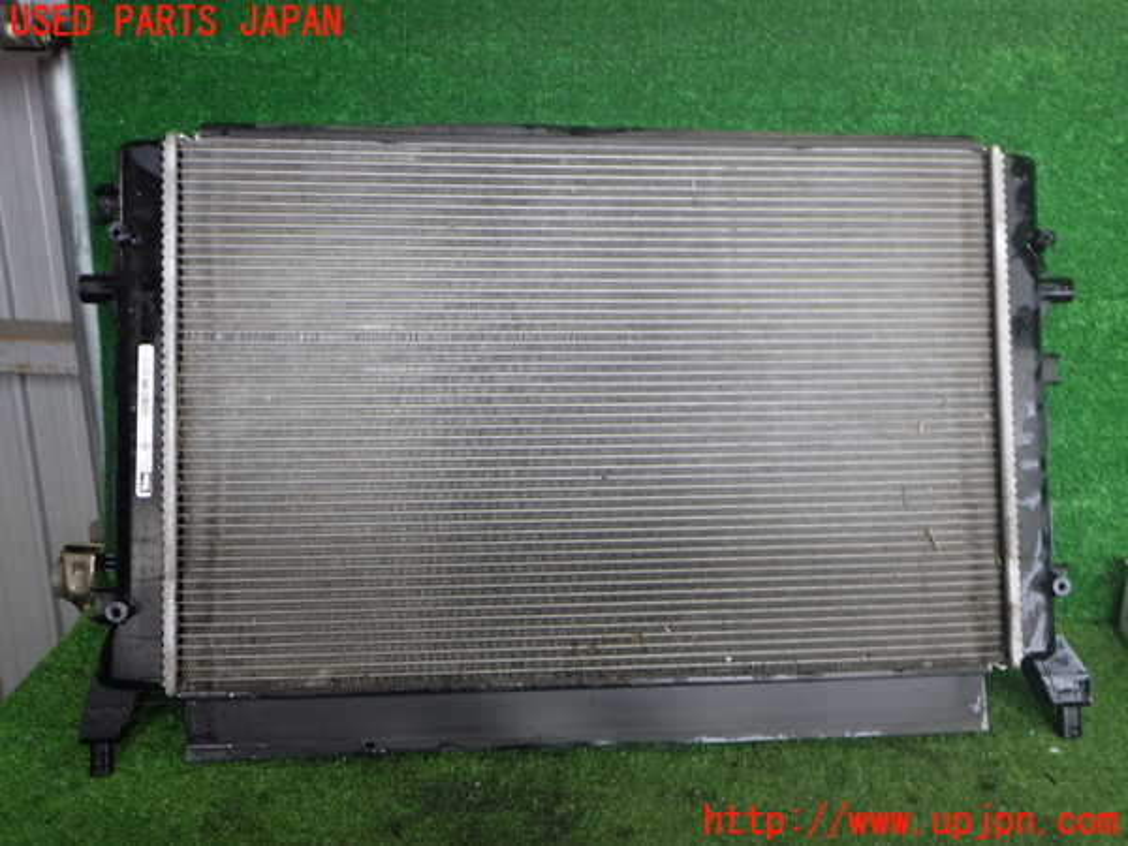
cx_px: 564
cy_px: 423
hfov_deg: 60.0
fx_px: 978
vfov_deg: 46.8
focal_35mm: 30
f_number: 2.3
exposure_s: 1/80
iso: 200
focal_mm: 5.4
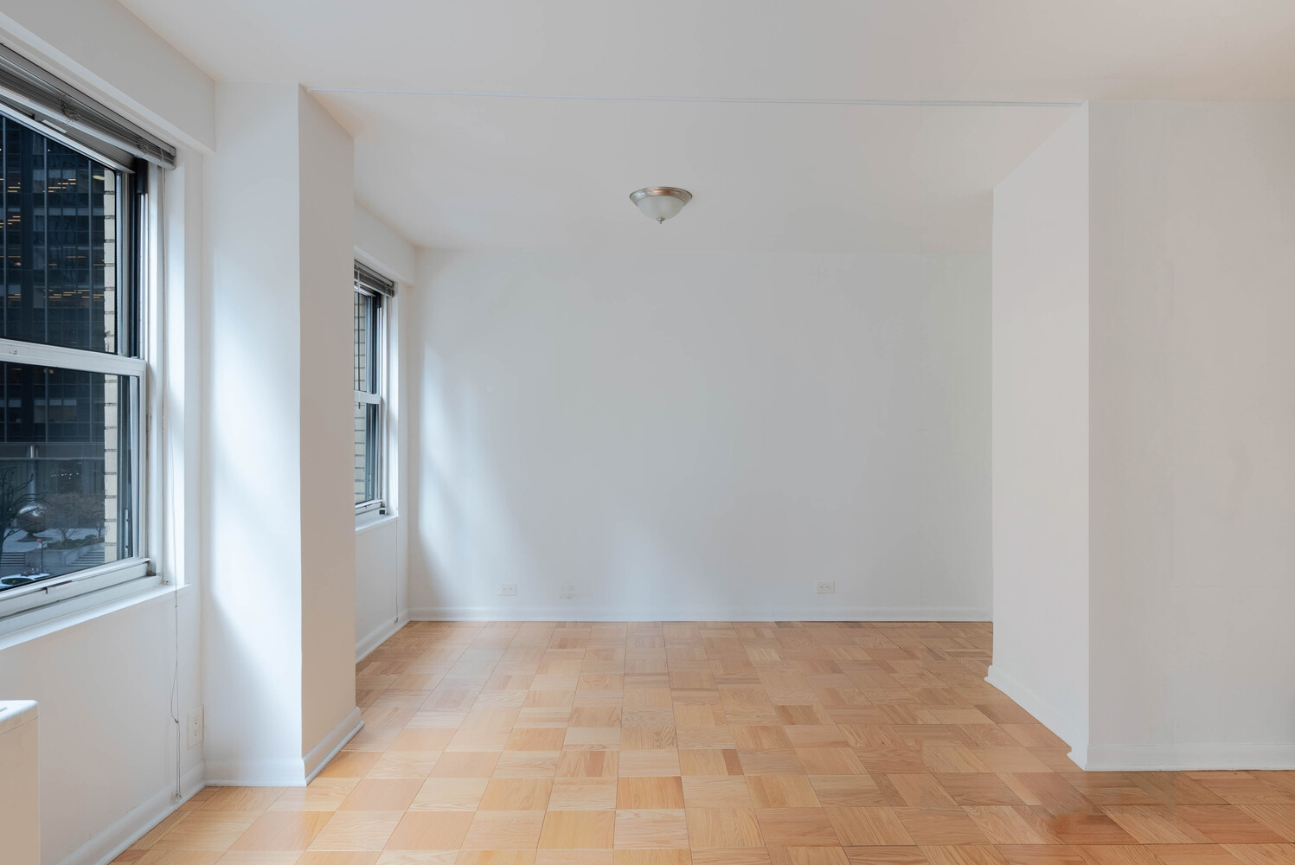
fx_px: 648
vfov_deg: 67.5
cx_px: 648
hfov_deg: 90.0
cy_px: 432
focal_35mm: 18
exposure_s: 3.2
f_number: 7.1
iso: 100
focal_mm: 18
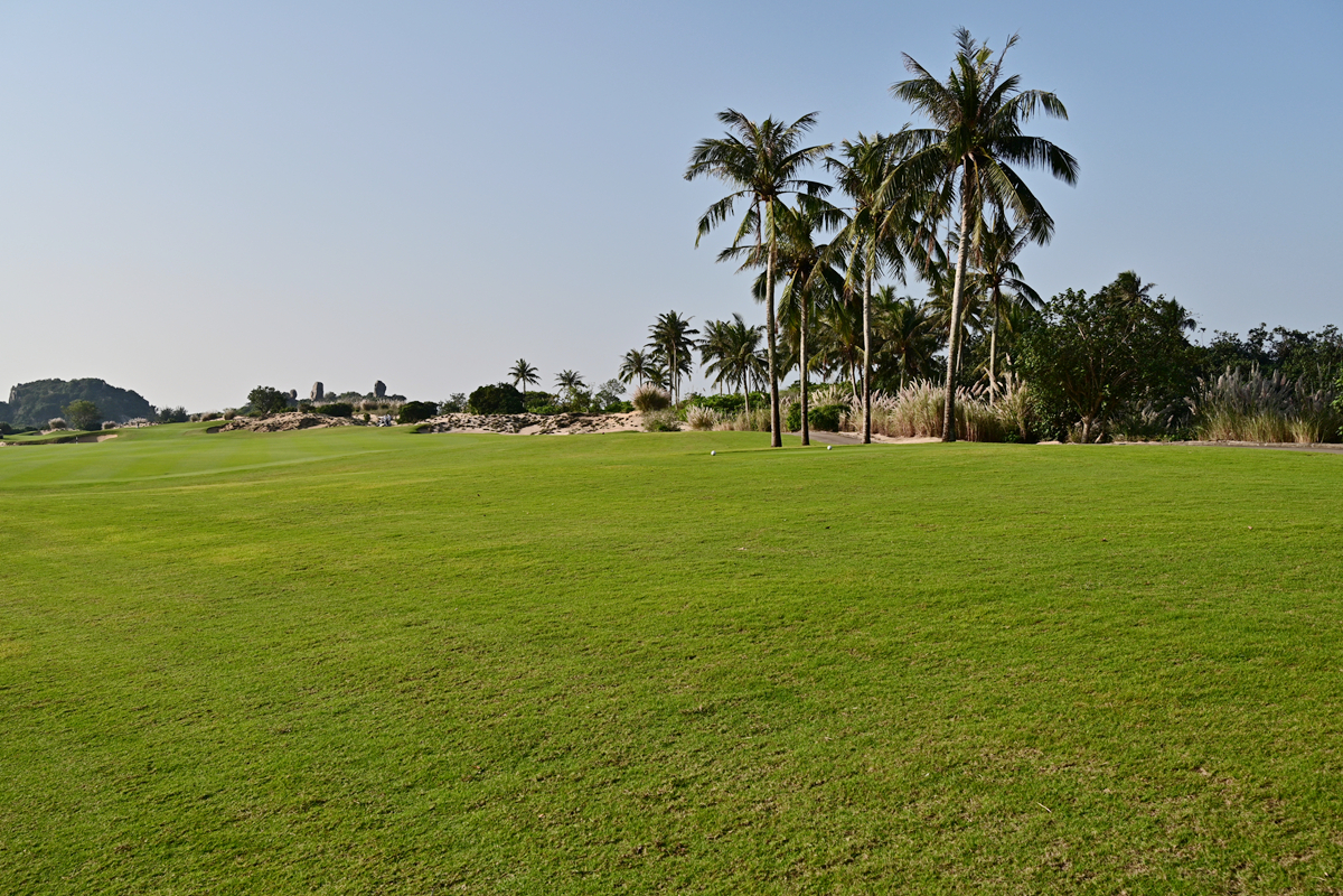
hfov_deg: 61.1
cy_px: 448
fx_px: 1138
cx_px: 672
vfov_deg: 43.0
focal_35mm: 30
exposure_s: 1/250
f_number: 9
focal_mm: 30.5
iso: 125
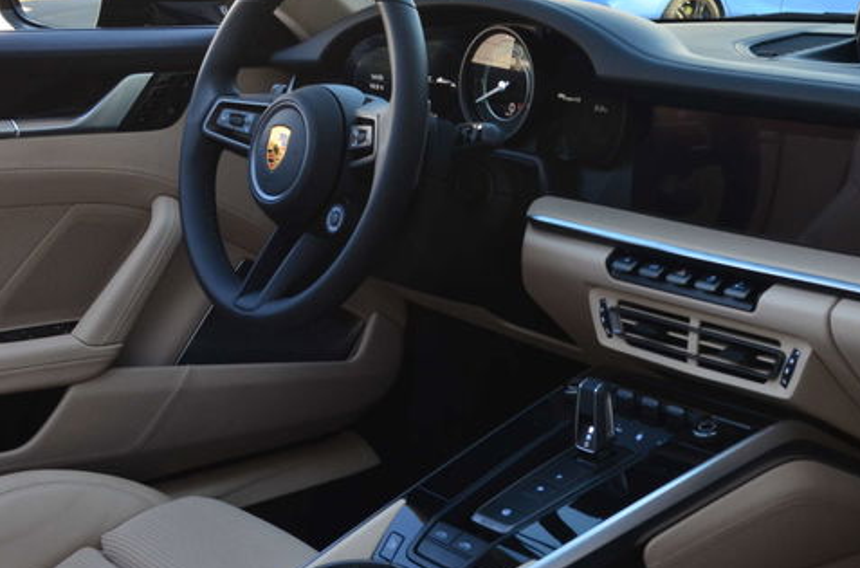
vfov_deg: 23.2
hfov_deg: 34.2
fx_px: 1381
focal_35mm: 58
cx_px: 591
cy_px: 272
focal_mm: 24
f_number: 10
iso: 400
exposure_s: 1/50
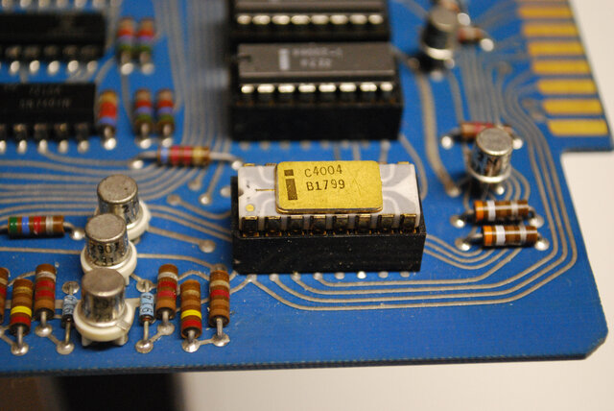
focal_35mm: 82
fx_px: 1408
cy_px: 206
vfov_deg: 16.6
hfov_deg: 24.6
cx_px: 307
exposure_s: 1/30
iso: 1600
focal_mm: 55
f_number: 5.6
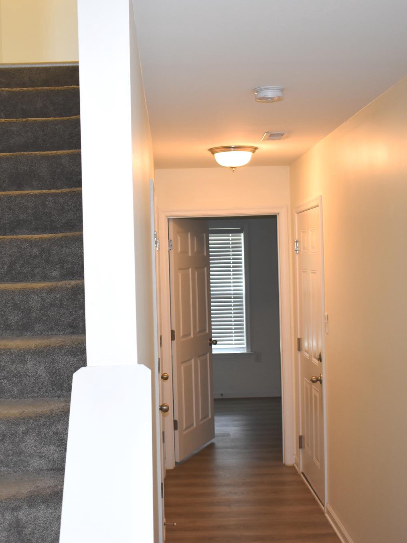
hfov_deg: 30.2
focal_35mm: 48
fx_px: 753
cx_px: 157
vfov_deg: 39.7
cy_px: 273
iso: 800
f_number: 4.5
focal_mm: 22
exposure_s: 1/80
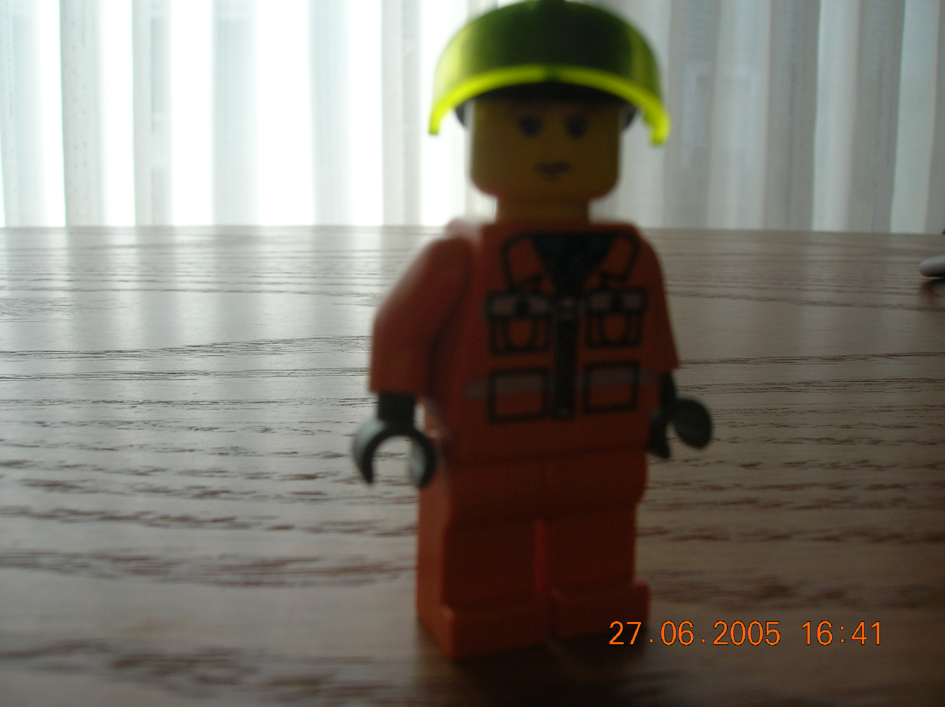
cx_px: 472
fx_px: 927
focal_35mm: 34
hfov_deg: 54.0
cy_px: 354
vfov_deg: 41.7
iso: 50
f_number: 4.9
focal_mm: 5.7
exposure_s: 1/57.4
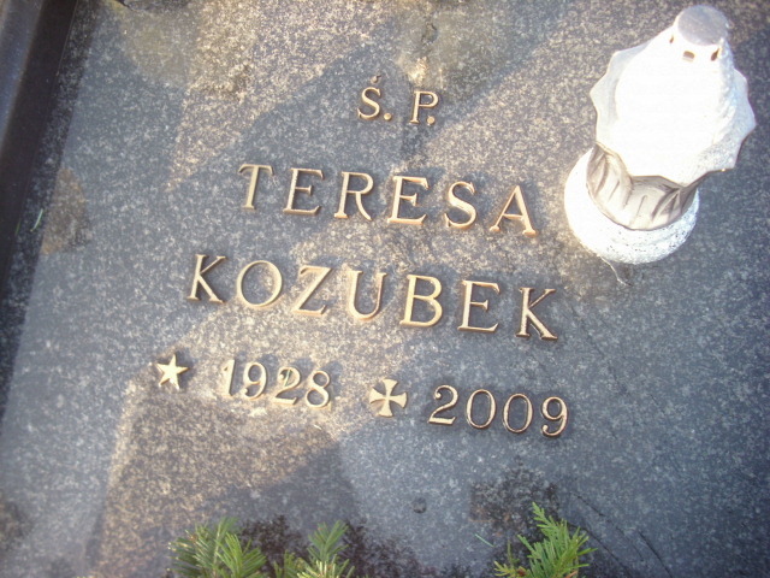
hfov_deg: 50.1
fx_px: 823
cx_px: 385
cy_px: 289
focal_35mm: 37
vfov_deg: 38.7
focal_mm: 6.2
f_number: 2.8
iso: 50
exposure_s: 1/60
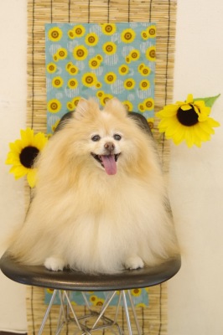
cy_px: 168
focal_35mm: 64
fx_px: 596
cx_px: 112
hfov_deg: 21.2
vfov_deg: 31.4
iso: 1600
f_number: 3.5
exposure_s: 1/125
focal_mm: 43
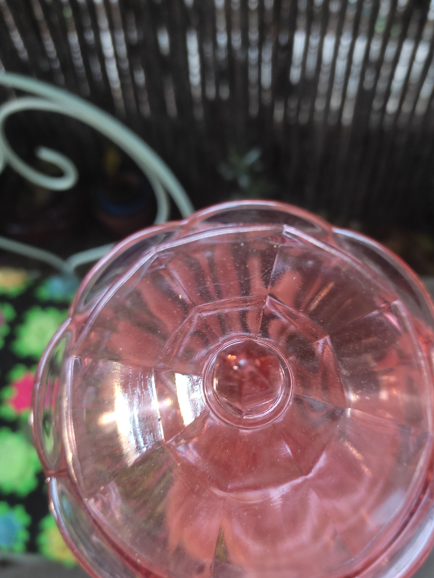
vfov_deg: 56.7
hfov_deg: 44.0
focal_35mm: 32
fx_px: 535
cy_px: 316
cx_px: 248
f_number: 1.79
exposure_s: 1/25
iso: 598
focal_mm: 4.74
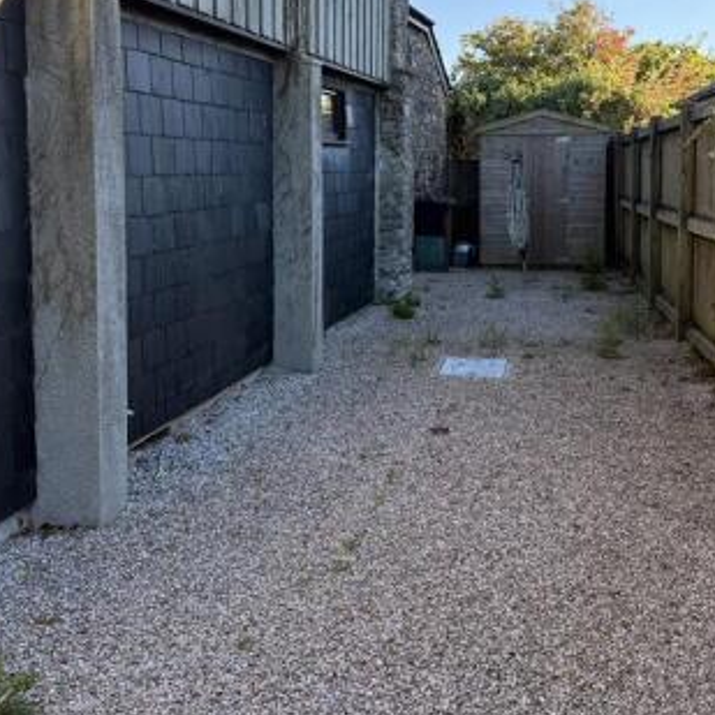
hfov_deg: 41.8
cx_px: 383
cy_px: 235
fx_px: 935
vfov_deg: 41.3
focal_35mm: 40
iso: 100
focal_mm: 6.76
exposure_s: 1/1292
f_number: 1.78
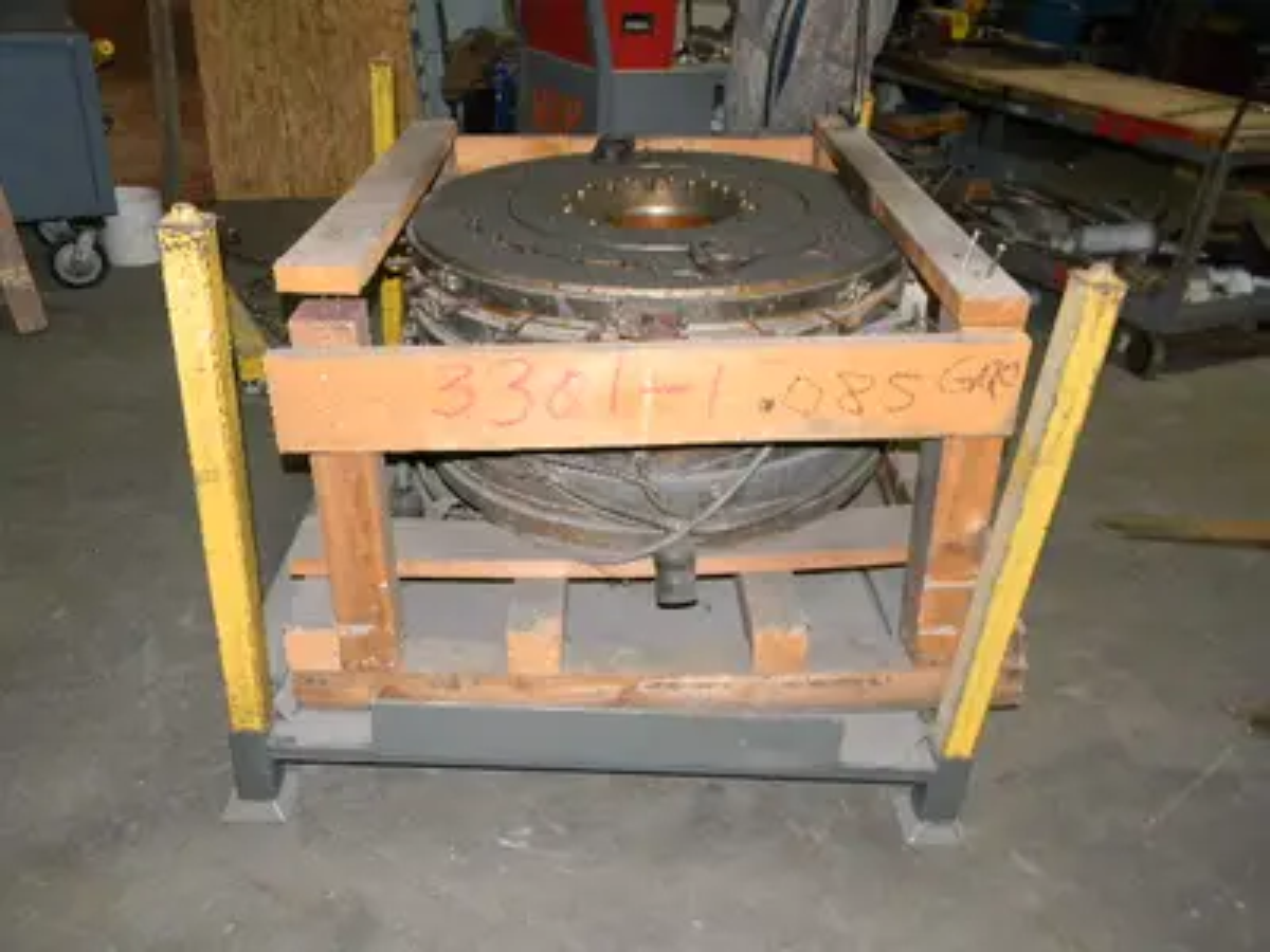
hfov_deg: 63.4
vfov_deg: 49.7
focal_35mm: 28
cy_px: 476
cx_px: 635
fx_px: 1027
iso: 240
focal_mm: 5
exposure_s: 1/26
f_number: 3.5
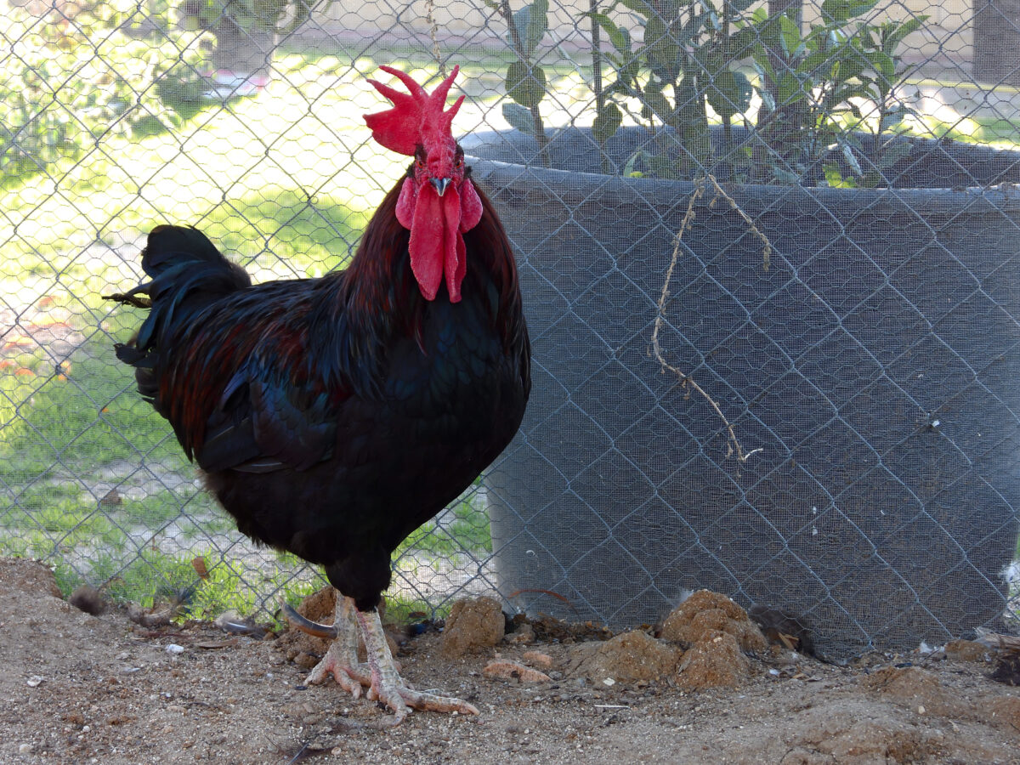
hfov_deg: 17.1
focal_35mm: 115
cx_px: 510
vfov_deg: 12.9
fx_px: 3389
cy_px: 382
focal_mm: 20.7
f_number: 4
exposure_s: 1/60
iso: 125
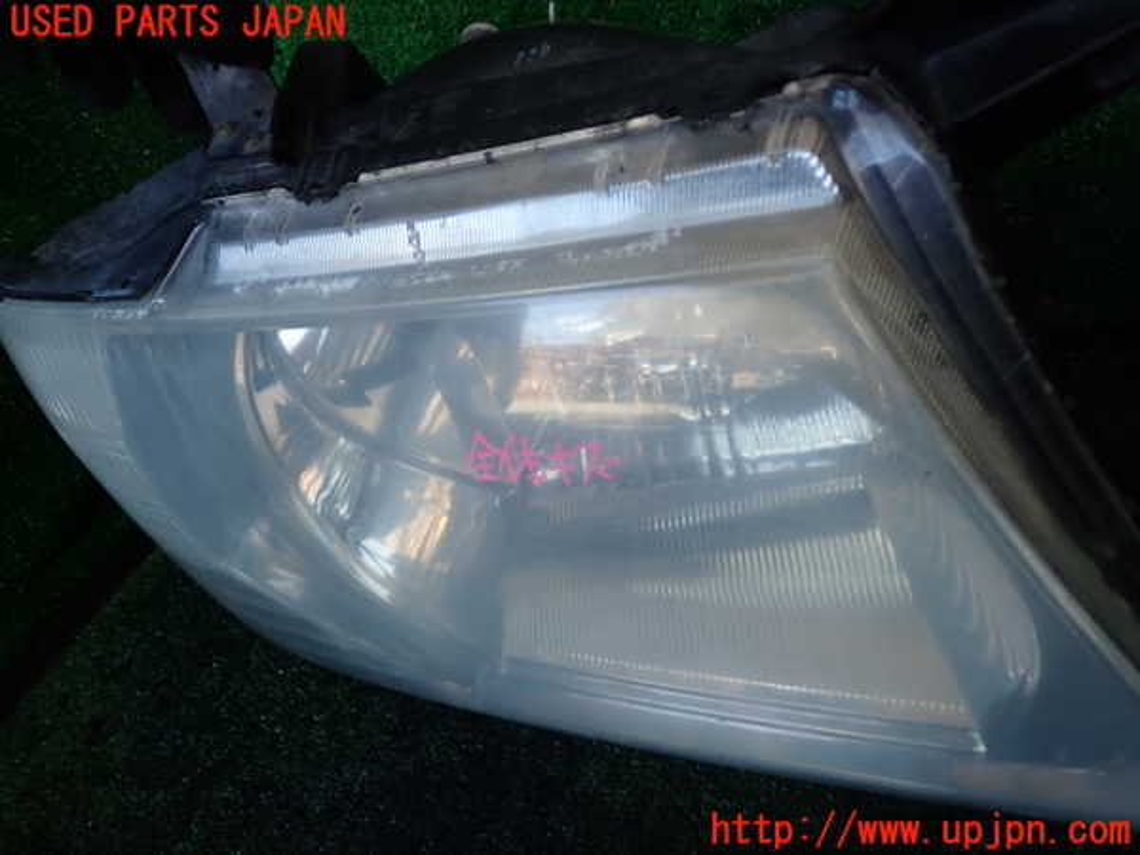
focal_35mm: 30
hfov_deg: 60.0
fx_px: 988
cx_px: 570
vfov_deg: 46.8
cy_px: 428
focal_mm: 5.4
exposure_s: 1/80
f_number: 2.3
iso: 100
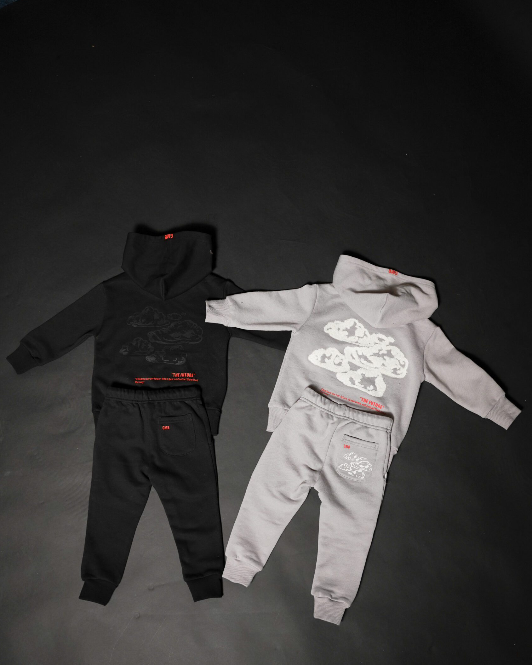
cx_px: 266
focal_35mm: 34
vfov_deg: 53.4
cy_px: 355
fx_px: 661
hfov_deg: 43.9
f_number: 2.8
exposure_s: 1/250
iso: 320
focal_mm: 29.5
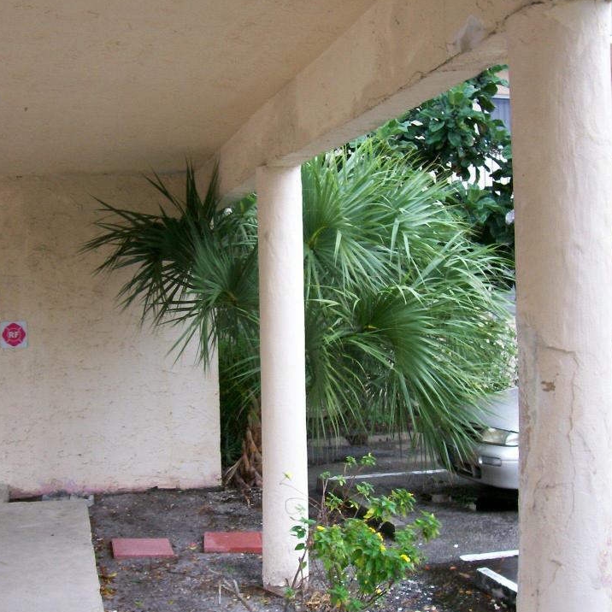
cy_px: 324
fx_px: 860
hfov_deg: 39.1
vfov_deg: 39.2
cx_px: 268
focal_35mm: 43
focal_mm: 5.6
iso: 80
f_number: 2.7
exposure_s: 1/109
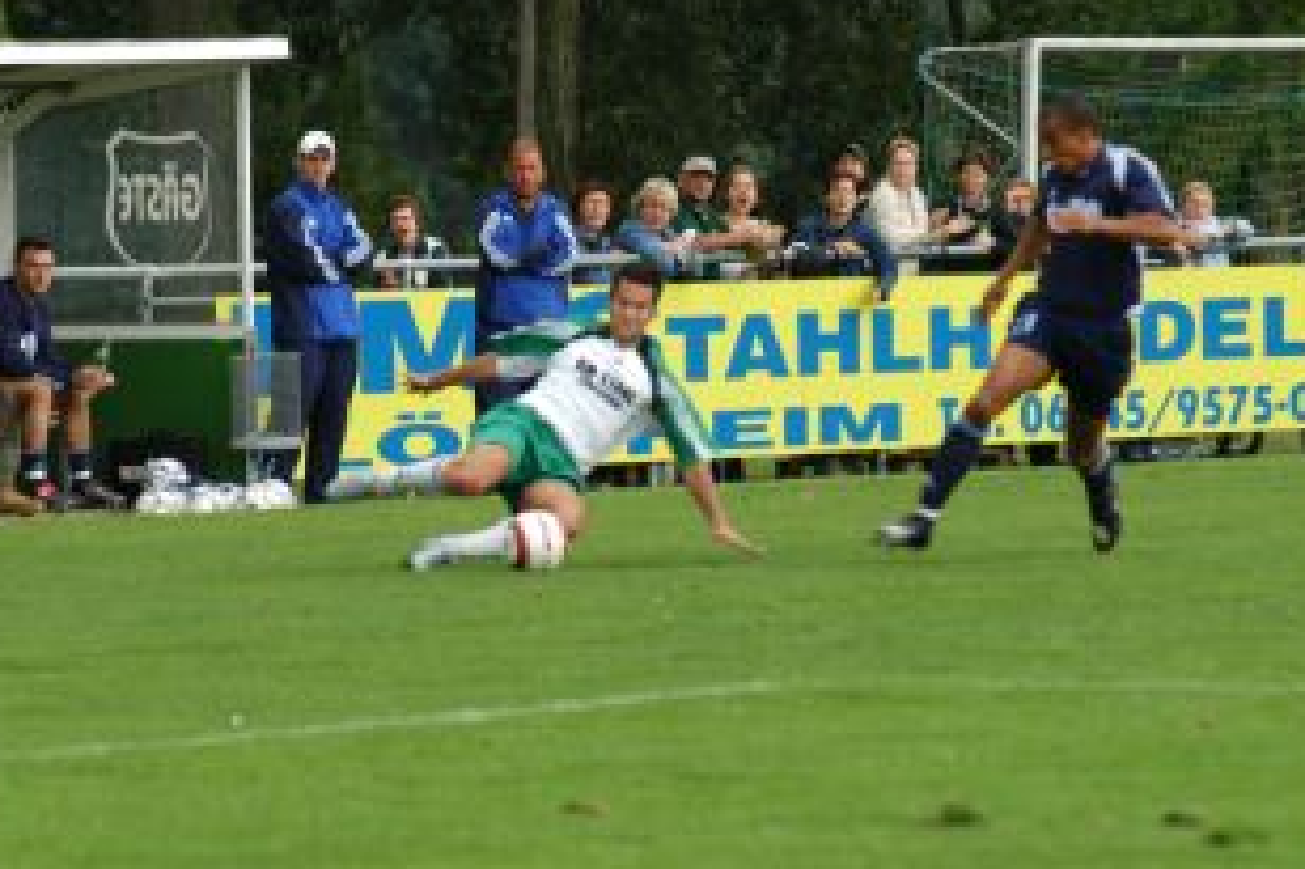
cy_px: 382
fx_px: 14093
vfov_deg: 3.5
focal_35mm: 389
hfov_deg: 5.3
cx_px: 576
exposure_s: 1/400
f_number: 5
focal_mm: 200
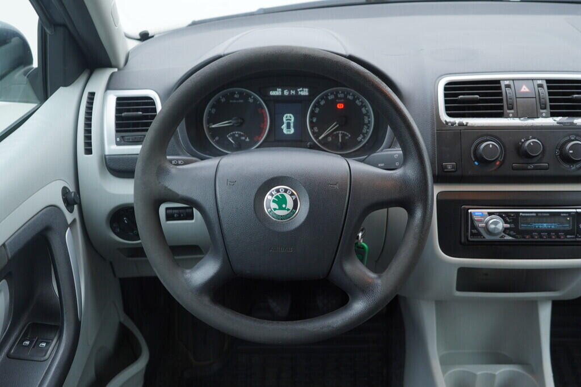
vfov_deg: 36.9
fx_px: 581
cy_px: 194
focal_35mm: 36
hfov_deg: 53.1
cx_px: 290
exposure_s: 1/40
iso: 160
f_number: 2.8
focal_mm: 24
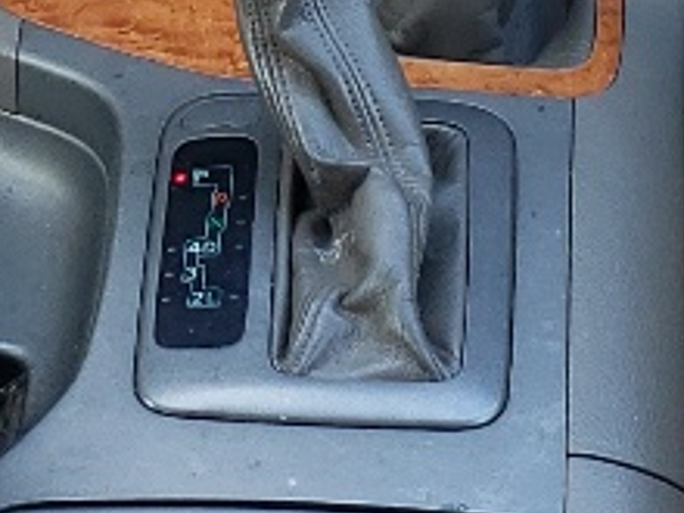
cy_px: -16
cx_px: 215
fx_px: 3735
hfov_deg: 10.5
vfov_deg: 7.8
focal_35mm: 189
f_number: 1.5
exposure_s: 1/156
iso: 50
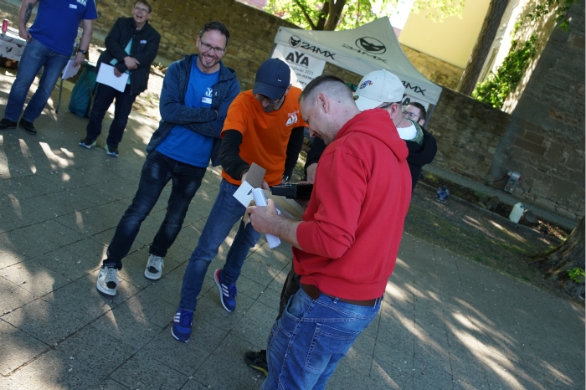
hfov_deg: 54.5
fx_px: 569
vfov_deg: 37.8
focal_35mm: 35
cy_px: 195
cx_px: 293
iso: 800
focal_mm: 35
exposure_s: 1/250
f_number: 5.6
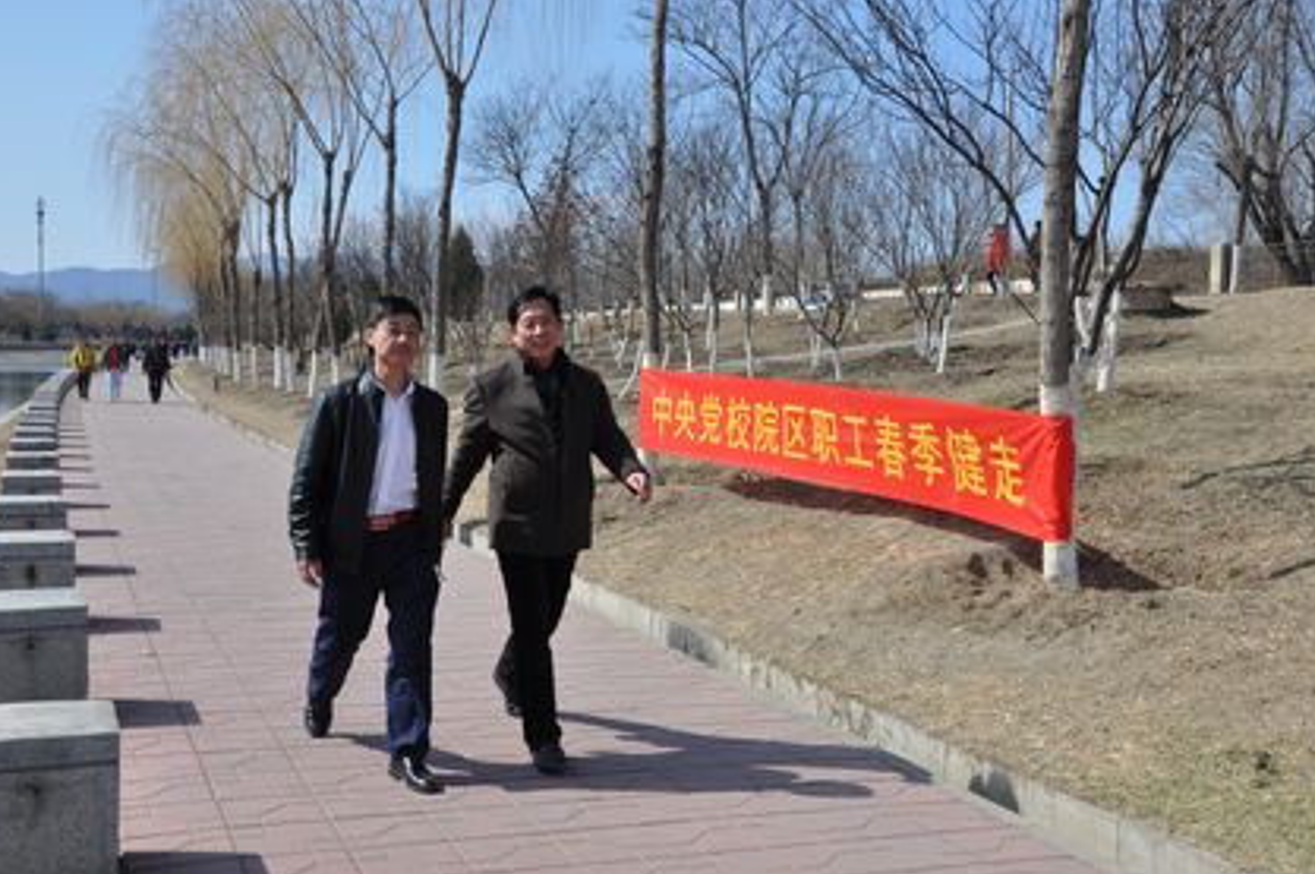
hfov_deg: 48.5
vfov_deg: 33.3
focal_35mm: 40
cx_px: 659
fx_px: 1459
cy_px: 442
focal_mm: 26
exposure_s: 1/500
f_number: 11
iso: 400
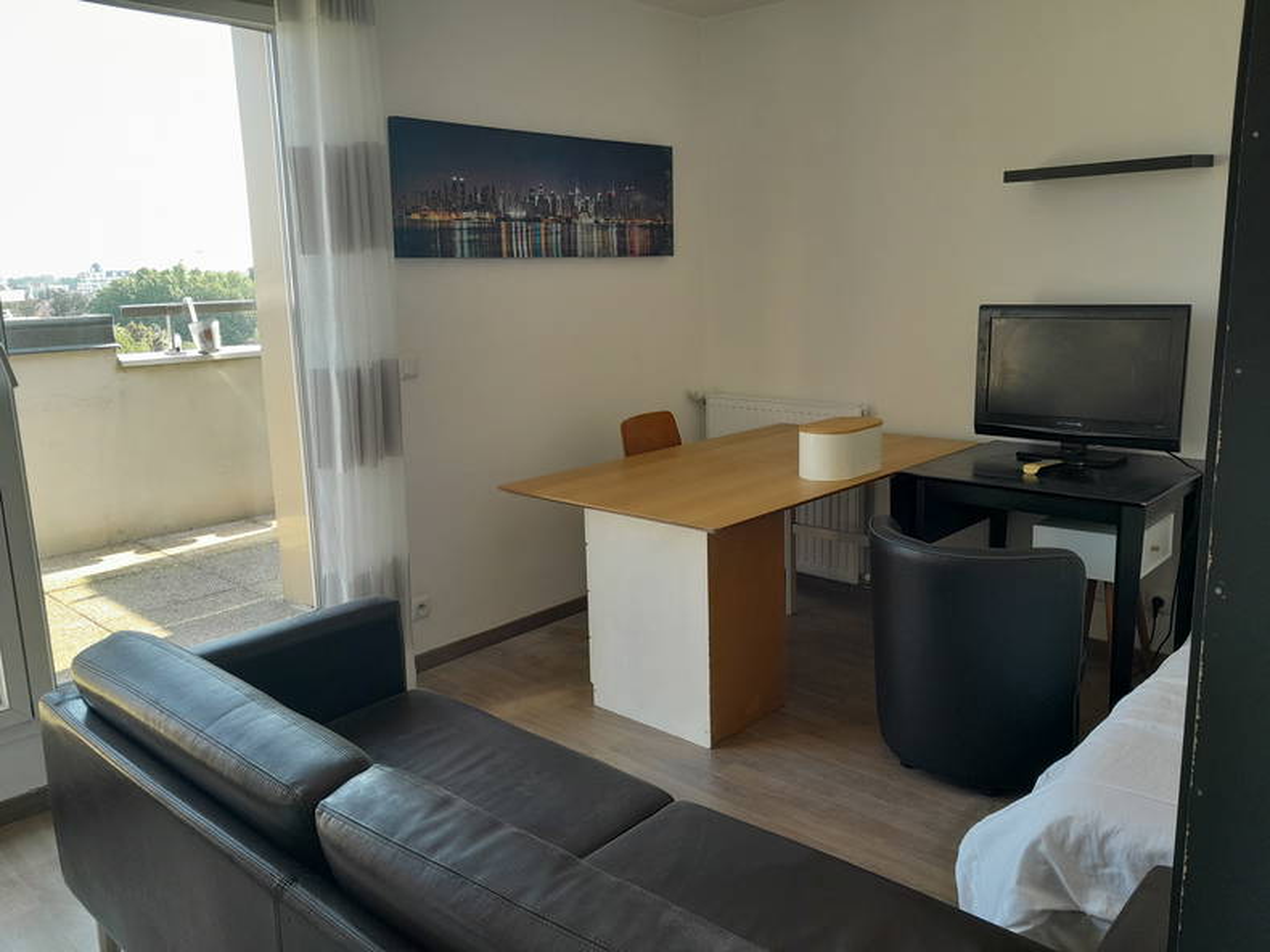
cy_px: 476
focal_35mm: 27
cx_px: 635
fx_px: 990
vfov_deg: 51.3
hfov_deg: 65.3
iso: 50
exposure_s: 1/60
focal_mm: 4
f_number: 1.8
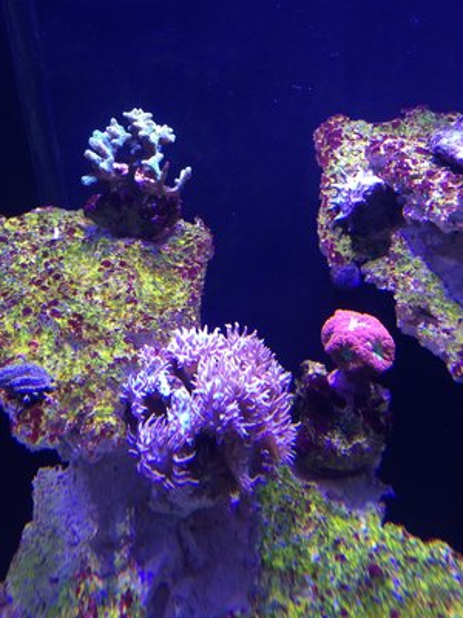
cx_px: 232
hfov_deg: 48.2
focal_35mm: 29
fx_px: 517
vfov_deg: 61.7
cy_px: 309
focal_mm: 4.15
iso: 64
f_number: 2.2
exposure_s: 1/33
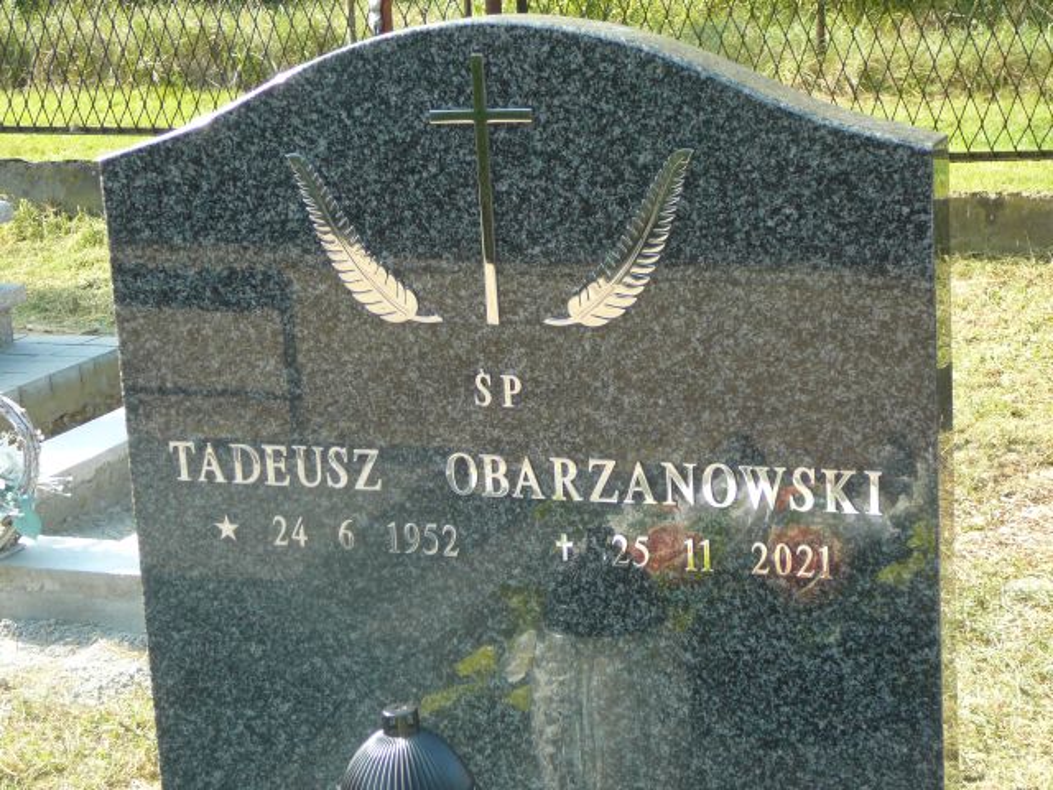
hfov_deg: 27.4
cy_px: 395
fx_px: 2160
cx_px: 526
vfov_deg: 20.7
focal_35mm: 71
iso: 80
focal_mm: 10.5
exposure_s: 1/100
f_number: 3.7
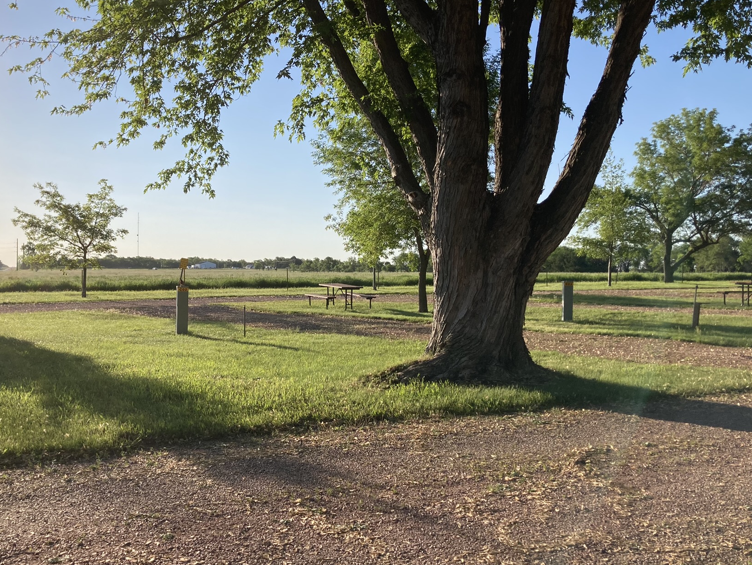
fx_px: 760
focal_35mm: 35
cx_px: 306
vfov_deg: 40.7
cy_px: 278
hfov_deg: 52.3
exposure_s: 1/2288
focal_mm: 3.99
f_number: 1.8
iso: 20
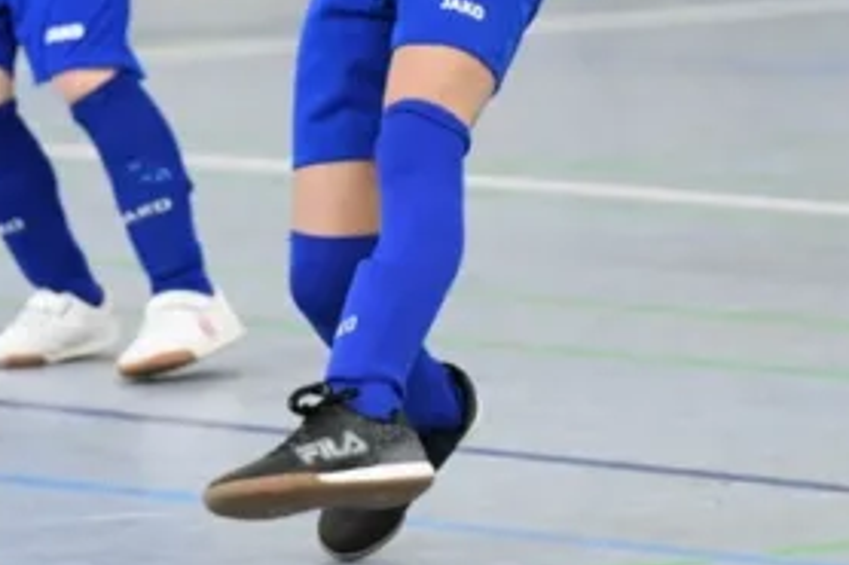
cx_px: 113
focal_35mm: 497
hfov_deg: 4.1
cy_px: 208
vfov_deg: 2.8
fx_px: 11714
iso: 8000
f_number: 2.8
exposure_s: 1/1250
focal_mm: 135
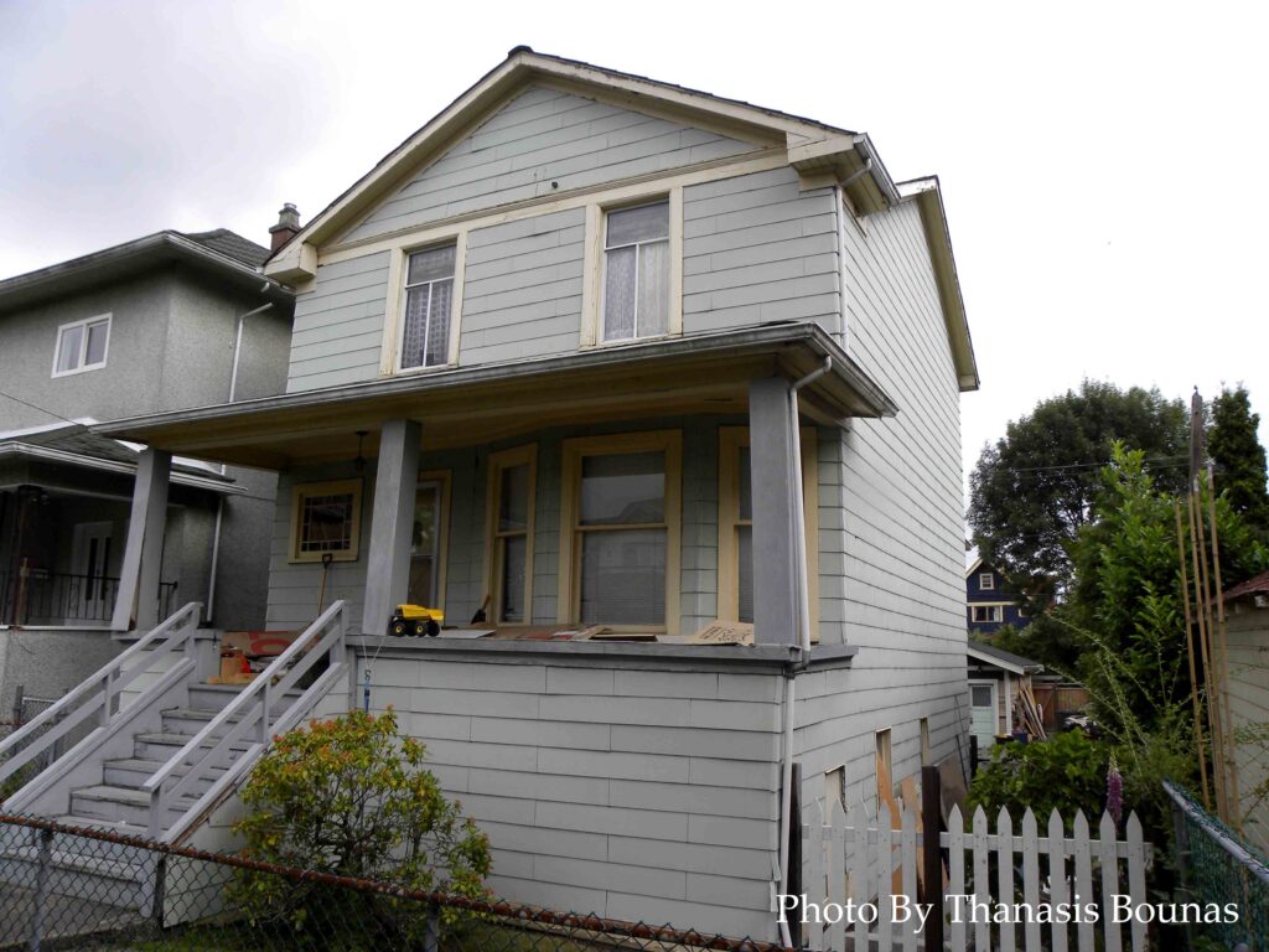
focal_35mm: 26
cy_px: 476
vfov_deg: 53.1
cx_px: 634
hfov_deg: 67.3
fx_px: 953
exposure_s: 1/224
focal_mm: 4.6
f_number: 5
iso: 64
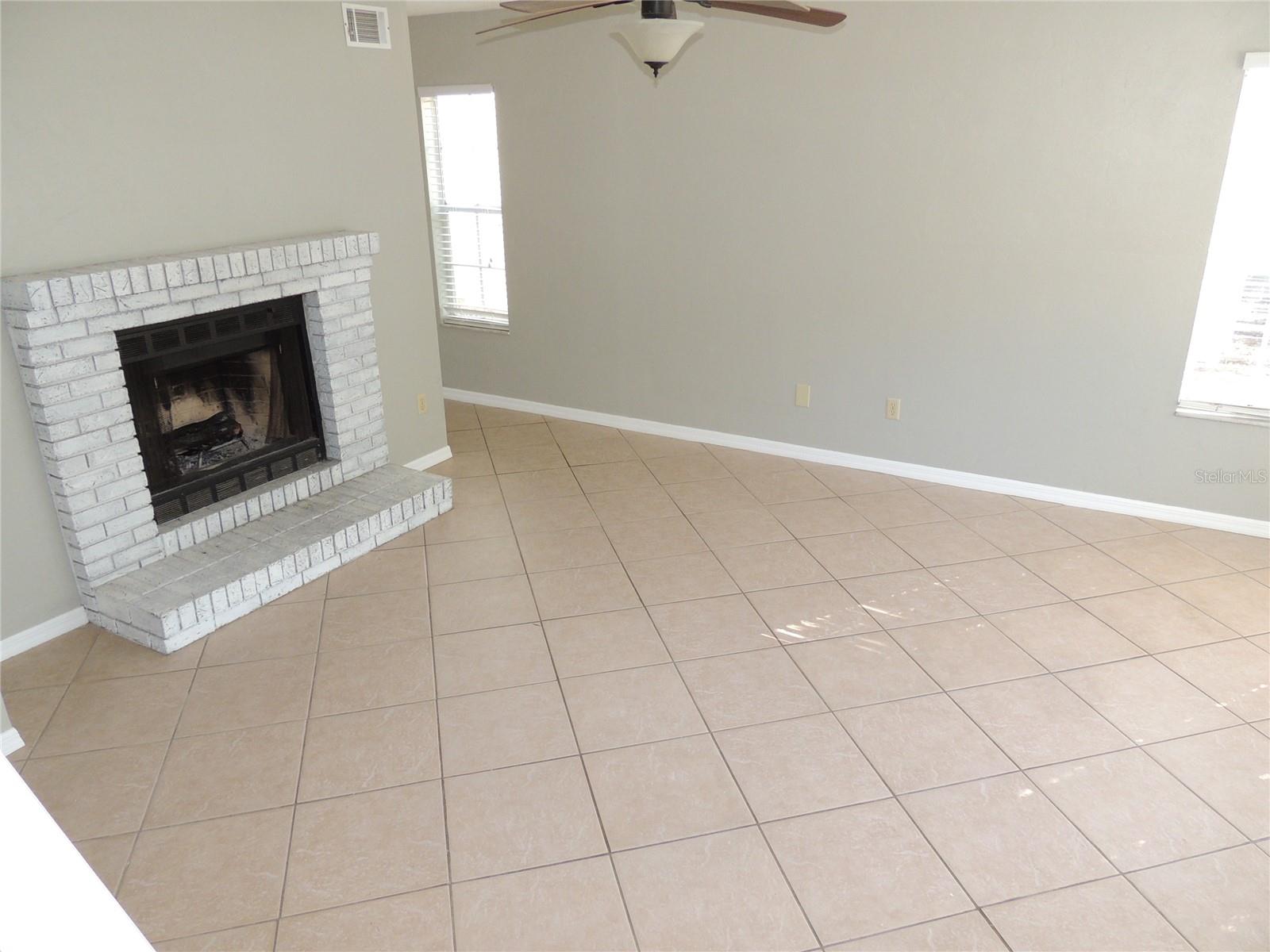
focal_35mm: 24
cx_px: 635
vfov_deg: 56.8
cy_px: 476
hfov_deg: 71.6
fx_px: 881
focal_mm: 4.3
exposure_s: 1/40
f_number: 3
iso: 280
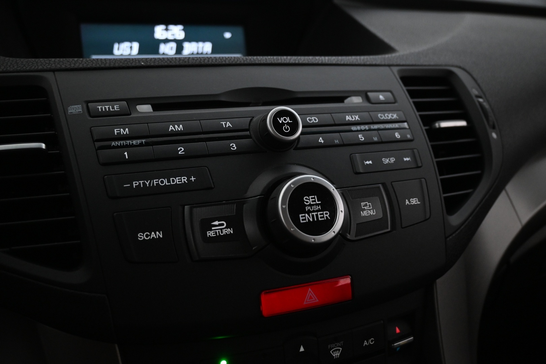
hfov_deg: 56.1
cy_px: 182
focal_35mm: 34
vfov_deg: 39.1
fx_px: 512
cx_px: 273
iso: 2200
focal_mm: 22.5
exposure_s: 1/40
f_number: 4
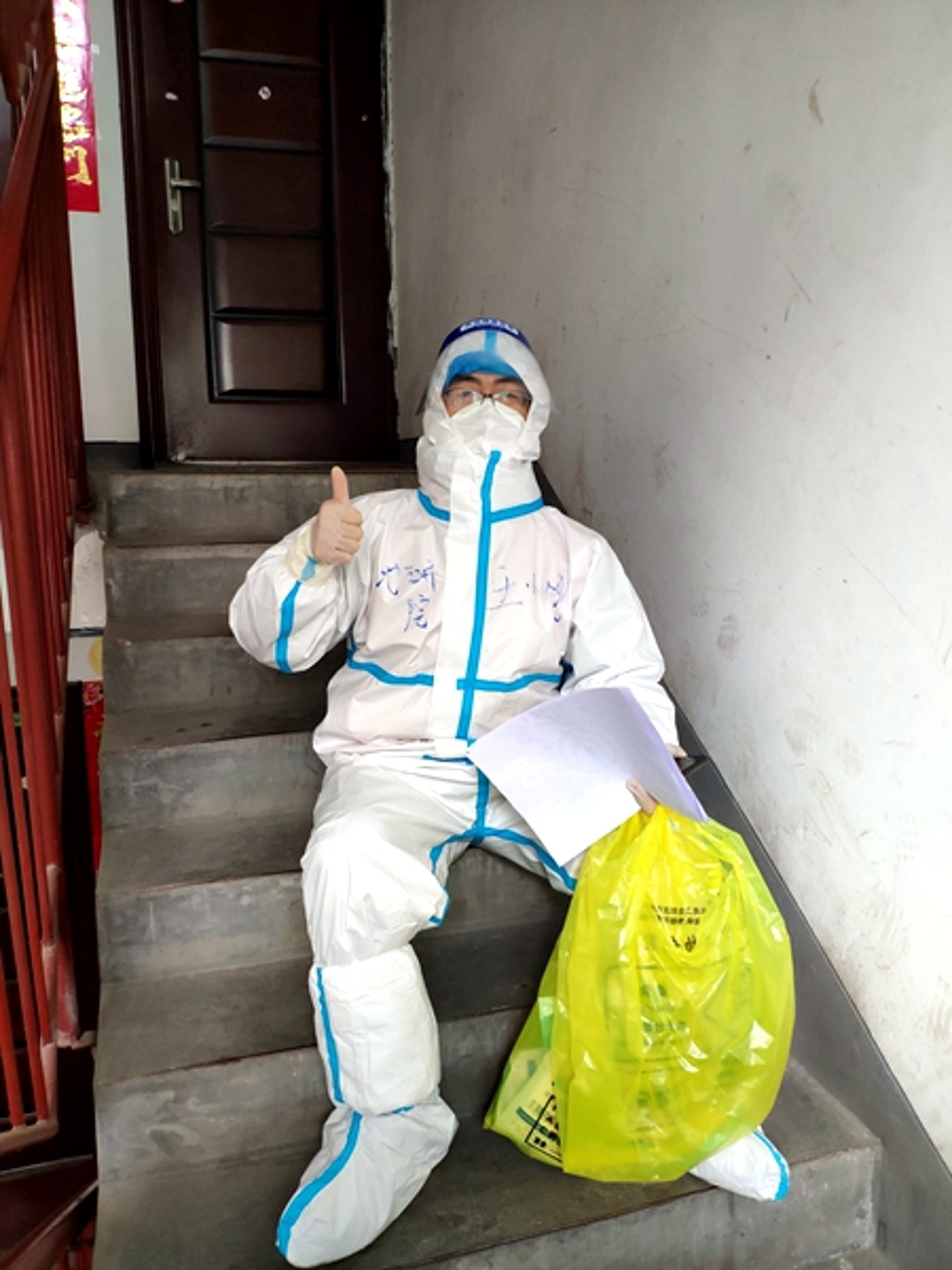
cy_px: 635
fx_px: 770
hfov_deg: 63.4
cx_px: 476
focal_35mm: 21
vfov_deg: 79.0
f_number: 1.8
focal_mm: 4.22
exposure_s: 1/20
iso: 394
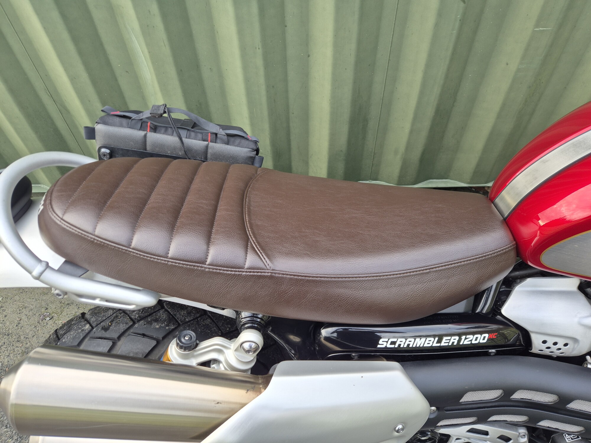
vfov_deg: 58.9
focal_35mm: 23
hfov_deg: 73.9
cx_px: 296
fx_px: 393
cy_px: 222
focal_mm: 5.4
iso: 64
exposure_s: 1/180
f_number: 1.8
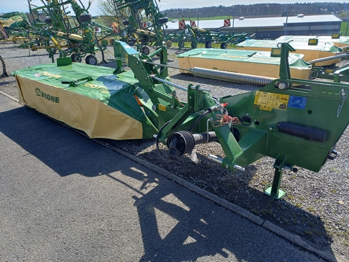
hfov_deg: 69.4
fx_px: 252
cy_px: 131
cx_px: 174
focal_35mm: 25
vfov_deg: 54.9
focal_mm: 4.65
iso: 50
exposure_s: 1/678
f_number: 1.8
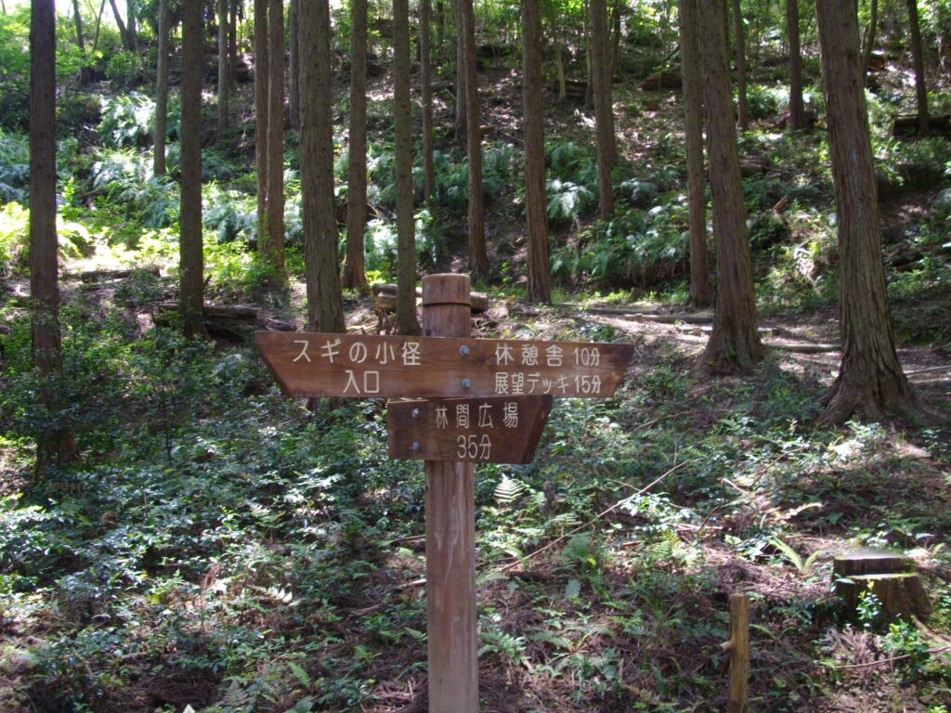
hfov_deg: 50.1
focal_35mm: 37
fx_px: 1016
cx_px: 476
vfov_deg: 38.7
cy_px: 356
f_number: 2.8
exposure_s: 1/50
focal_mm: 6.2
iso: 200
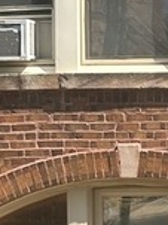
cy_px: 91
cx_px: 222
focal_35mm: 186
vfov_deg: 10.6
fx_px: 1205
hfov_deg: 7.9
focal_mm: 5.7
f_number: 1.5
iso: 50
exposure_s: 1/1209
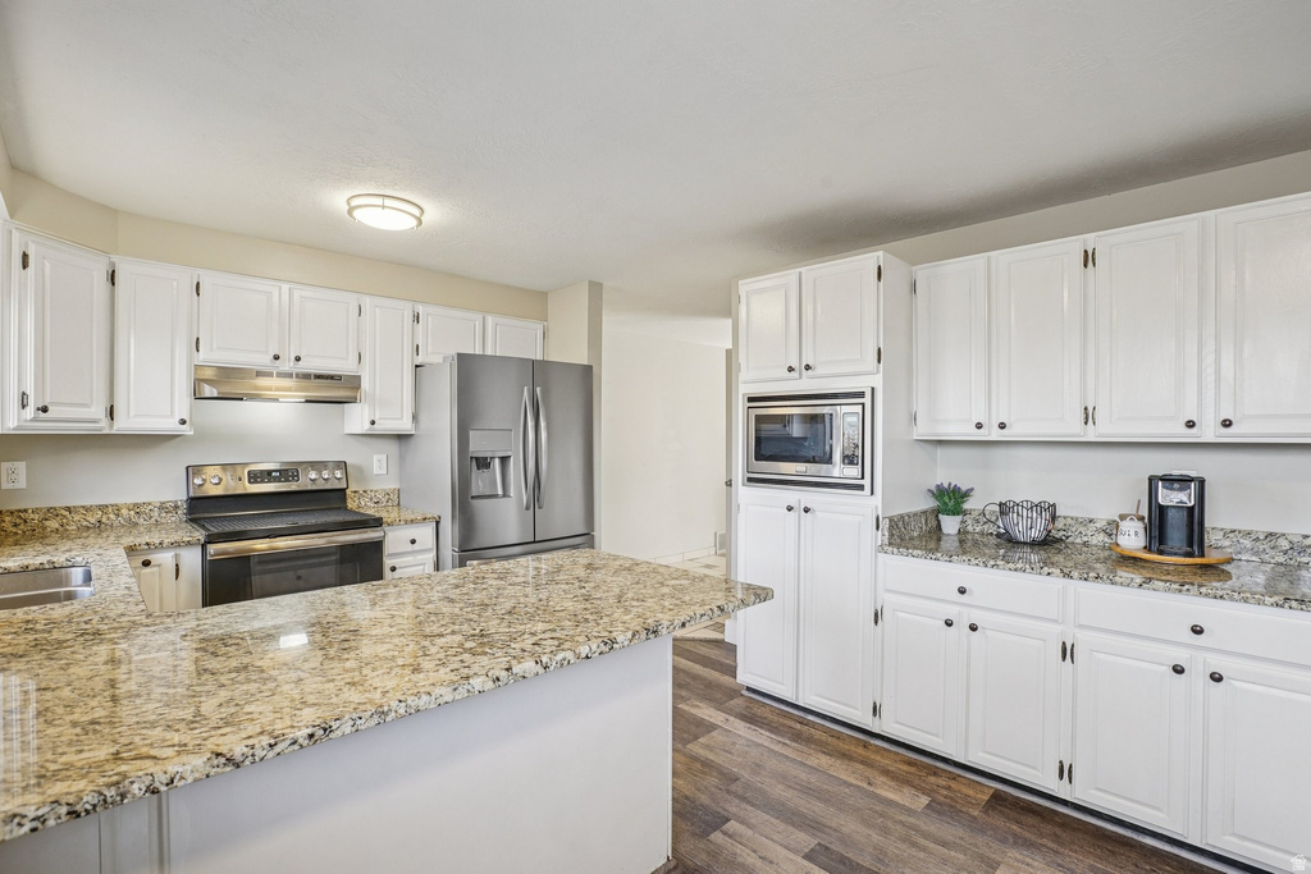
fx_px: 583
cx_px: 656
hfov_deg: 96.7
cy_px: 437
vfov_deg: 73.8
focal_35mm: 16
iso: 400
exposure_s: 1/15
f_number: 8
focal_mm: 16
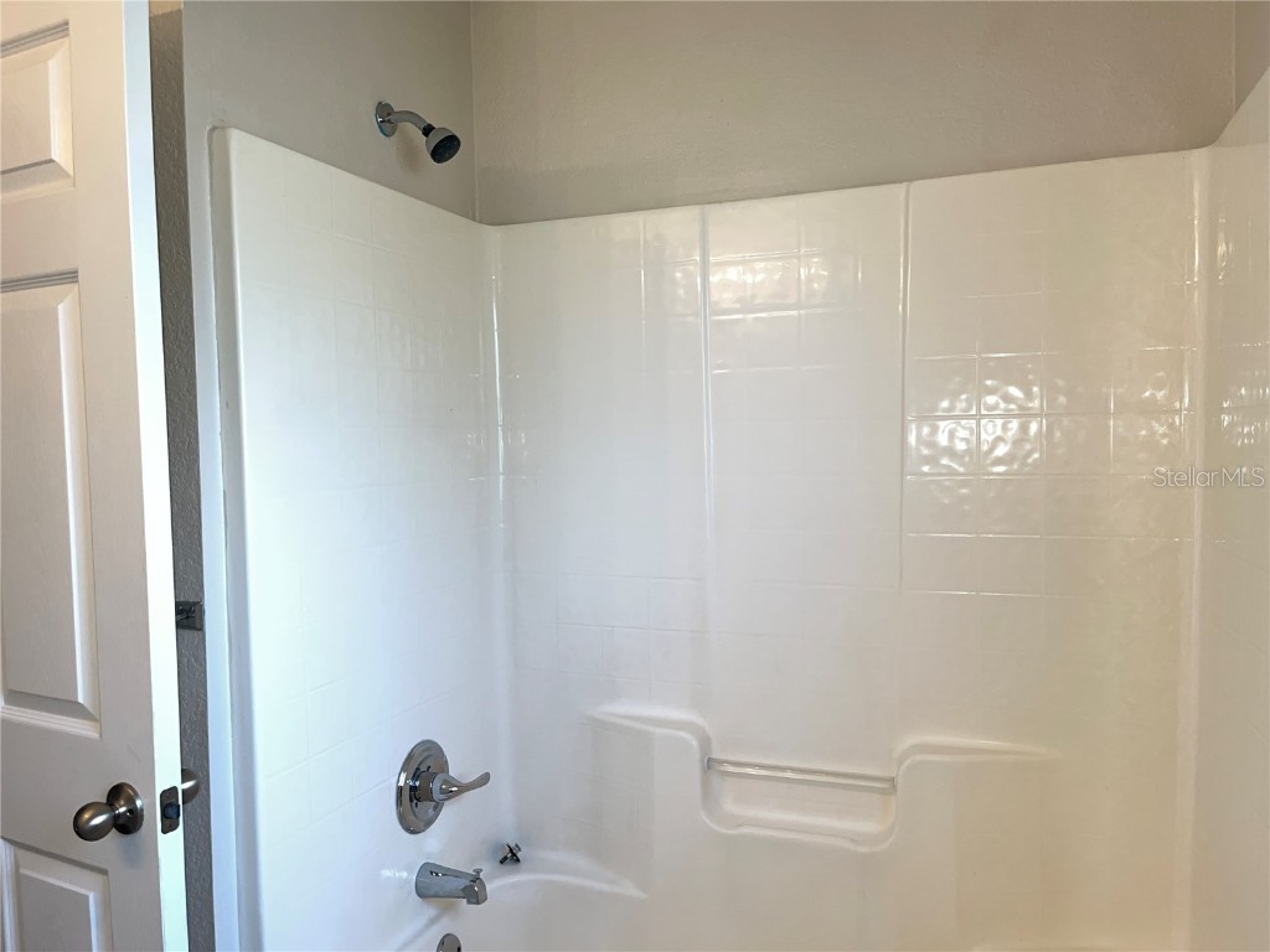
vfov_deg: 53.1
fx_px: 954
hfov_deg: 67.3
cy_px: 476
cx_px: 635
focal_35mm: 26
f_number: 1.6
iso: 125
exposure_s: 1/120
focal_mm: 5.1
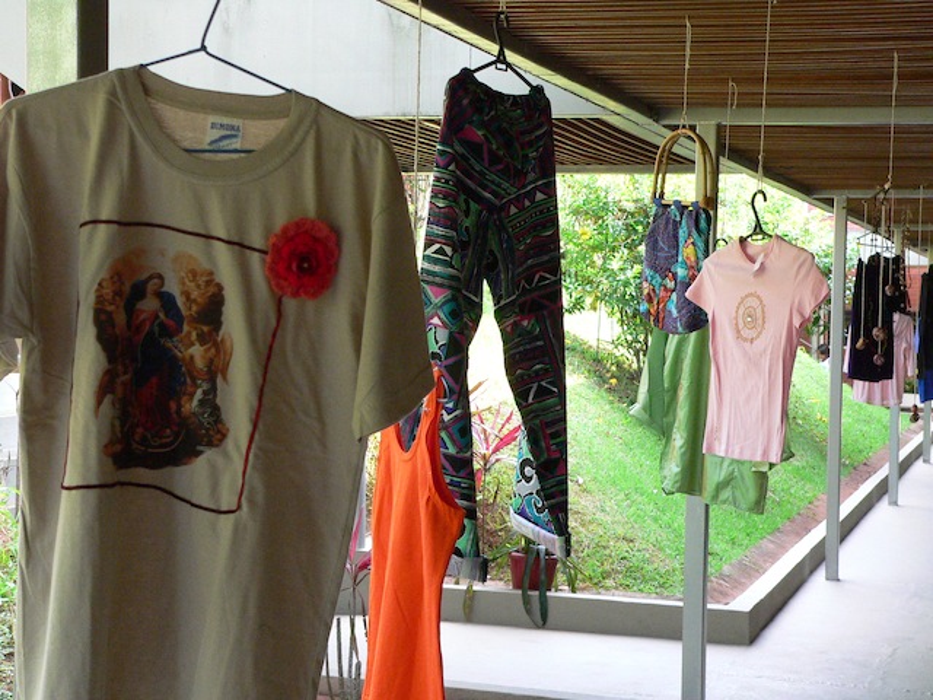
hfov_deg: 29.4
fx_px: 1779
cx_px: 466
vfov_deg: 22.3
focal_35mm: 66
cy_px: 350
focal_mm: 11
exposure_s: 1/160
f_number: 4
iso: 400
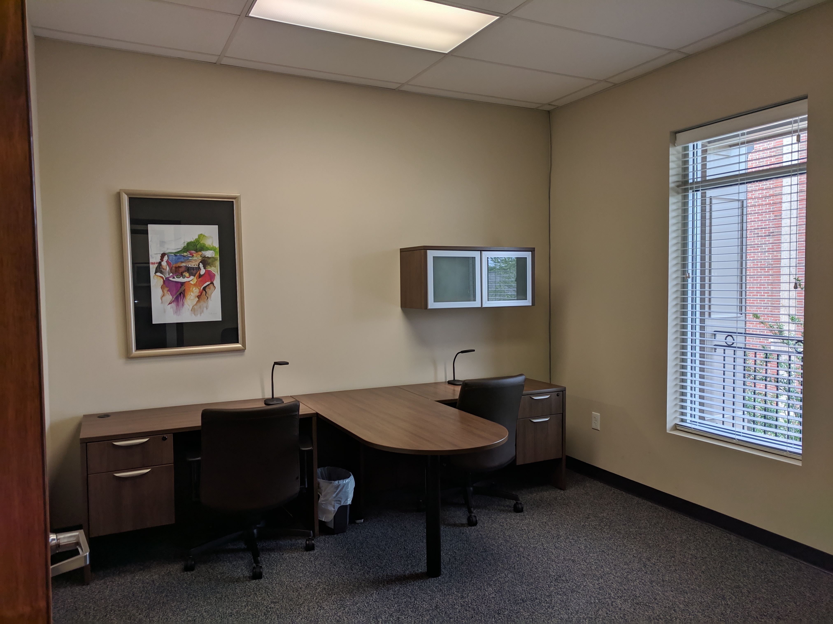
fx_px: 626
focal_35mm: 26
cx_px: 416
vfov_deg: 53.1
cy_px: 312
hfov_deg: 67.3
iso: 43
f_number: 2
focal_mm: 4.67
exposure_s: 1/286
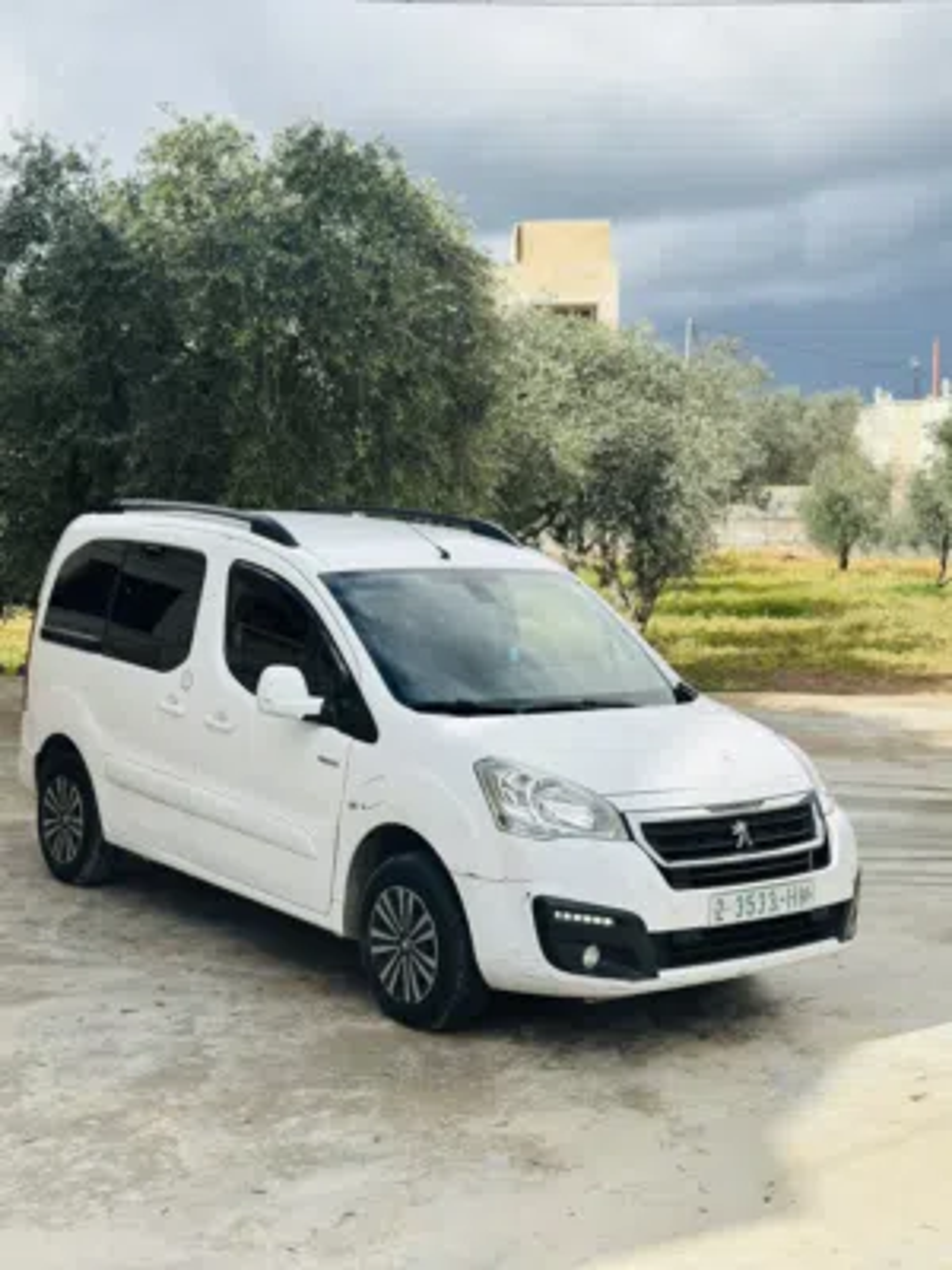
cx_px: 476
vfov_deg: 39.7
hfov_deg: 30.3
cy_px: 635
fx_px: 1760
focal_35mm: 48
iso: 100
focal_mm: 6.86
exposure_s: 1/7634
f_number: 1.78
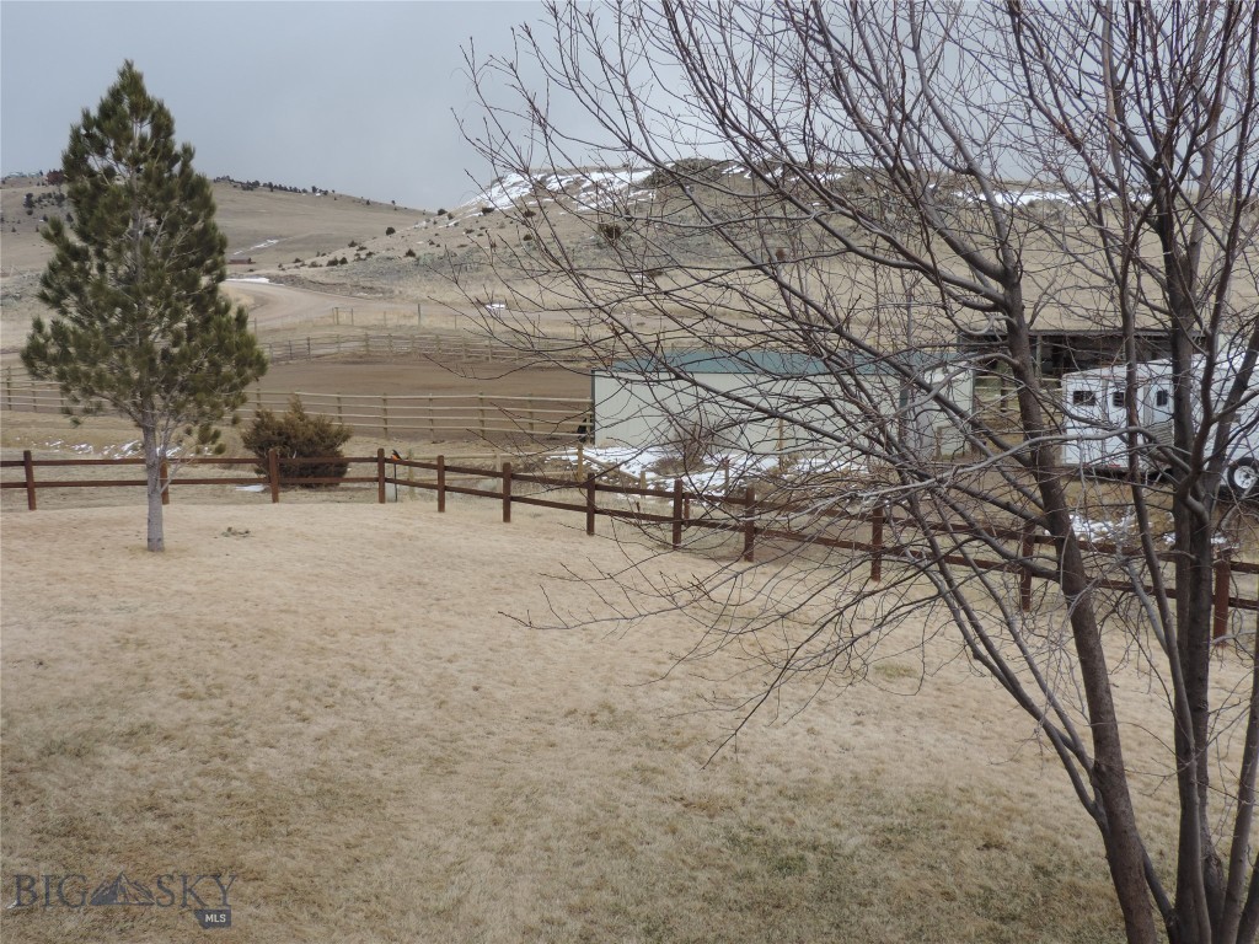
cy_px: 472
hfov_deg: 46.8
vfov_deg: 36.0
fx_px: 1455
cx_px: 630
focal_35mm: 40
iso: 80
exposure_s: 1/250
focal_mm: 7.1
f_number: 3.3
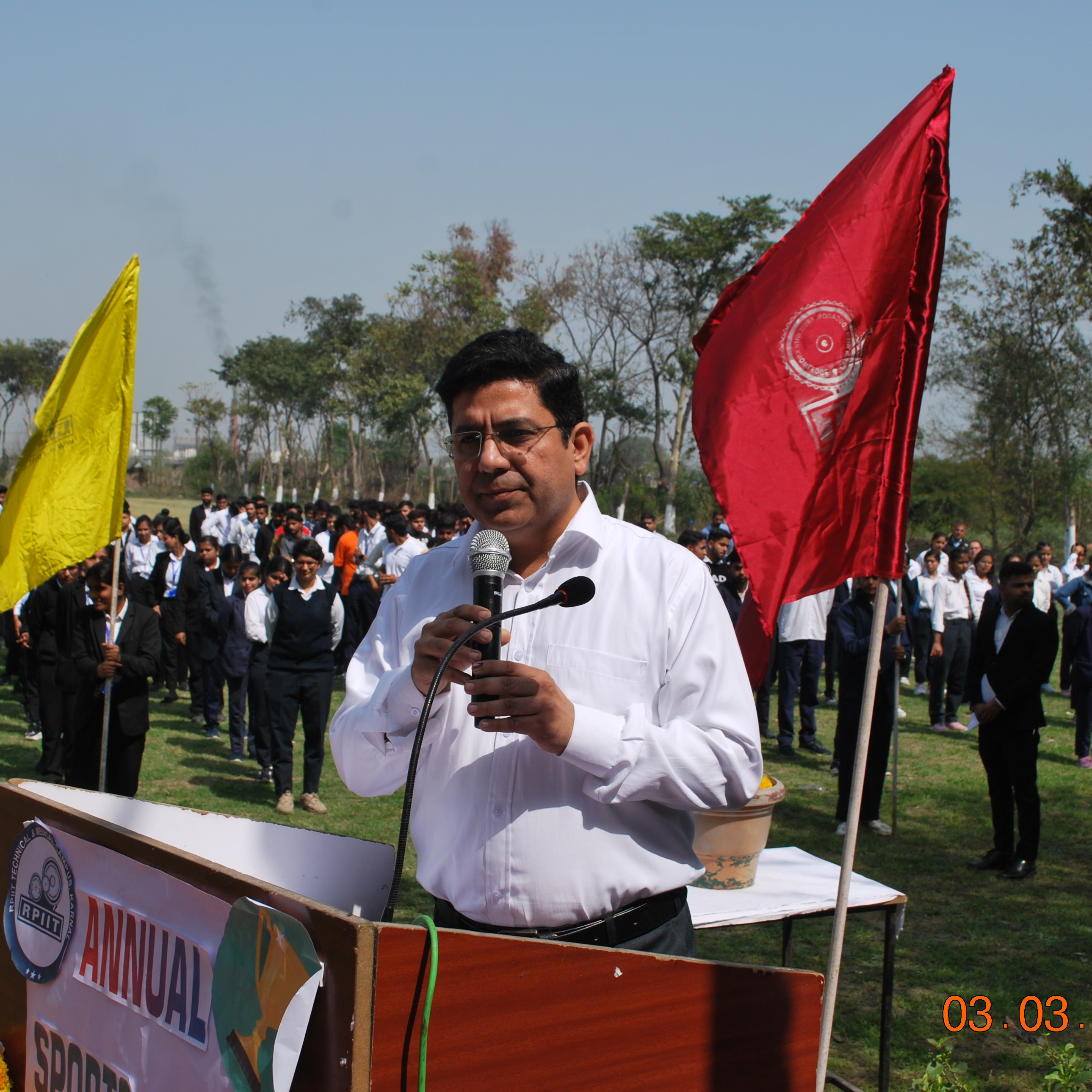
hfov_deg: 36.8
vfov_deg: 36.8
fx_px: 1642
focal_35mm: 46
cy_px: 548
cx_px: 532
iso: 100
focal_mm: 24
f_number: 9
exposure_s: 1/320
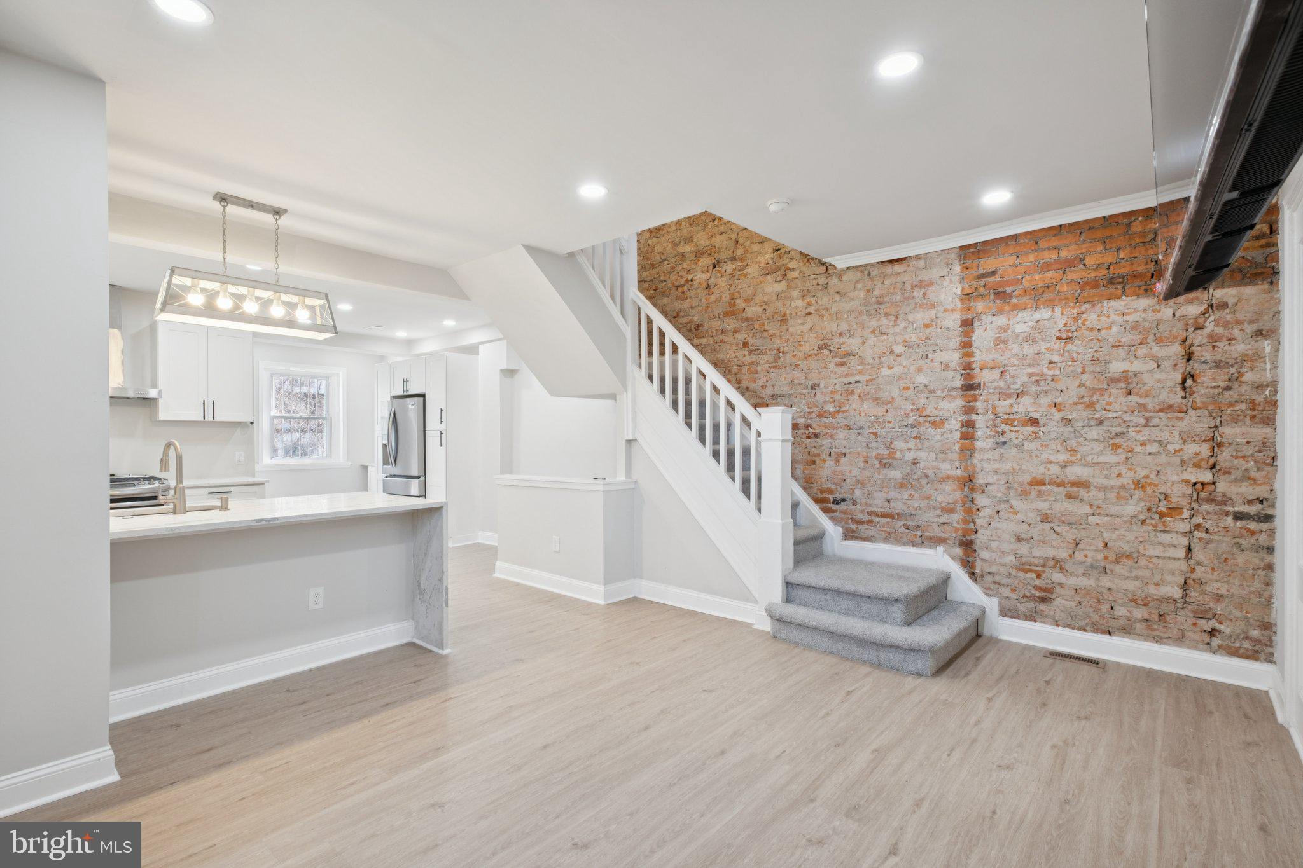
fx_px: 579
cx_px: 652
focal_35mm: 16
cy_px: 434
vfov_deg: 73.7
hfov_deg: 96.7
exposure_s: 1/8
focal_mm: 10.5
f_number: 8
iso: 250
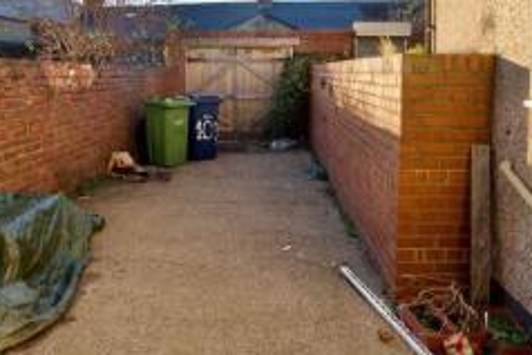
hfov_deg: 58.5
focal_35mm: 32
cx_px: 232
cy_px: 104
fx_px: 473
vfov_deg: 40.4
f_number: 9
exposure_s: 1/2500
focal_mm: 16
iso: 4000
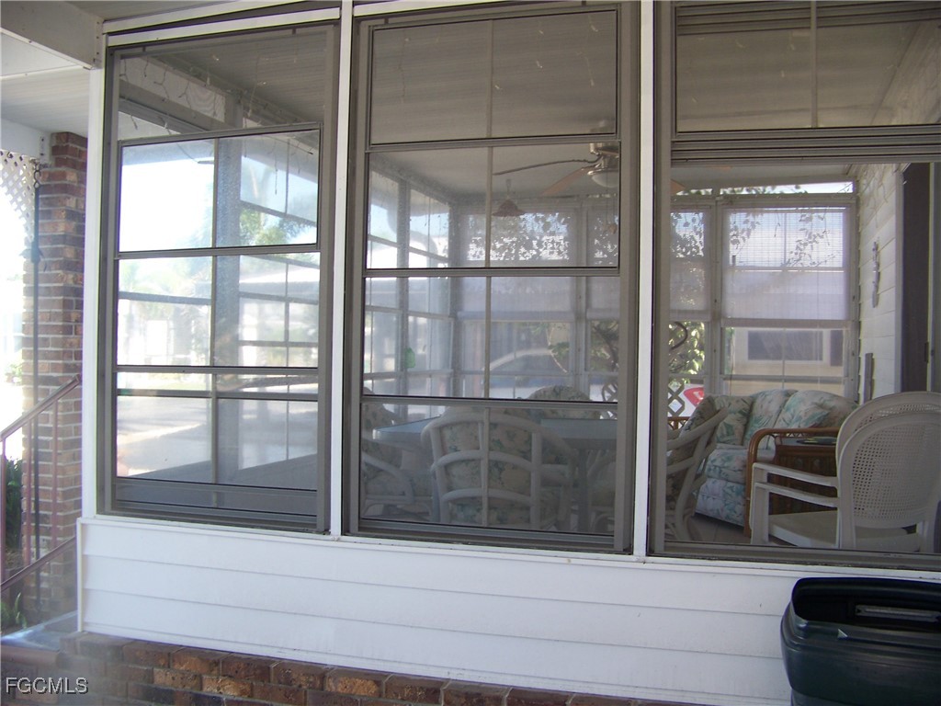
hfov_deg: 51.4
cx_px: 470
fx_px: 979
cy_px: 353
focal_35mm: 36
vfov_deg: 39.7
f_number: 2.8
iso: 64
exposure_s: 1/50
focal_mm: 5.85
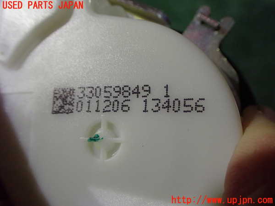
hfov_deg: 60.0
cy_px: 103
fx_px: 238
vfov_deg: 46.8
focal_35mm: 30
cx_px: 138
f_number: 2.3
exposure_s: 1/80
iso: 800
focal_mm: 5.4
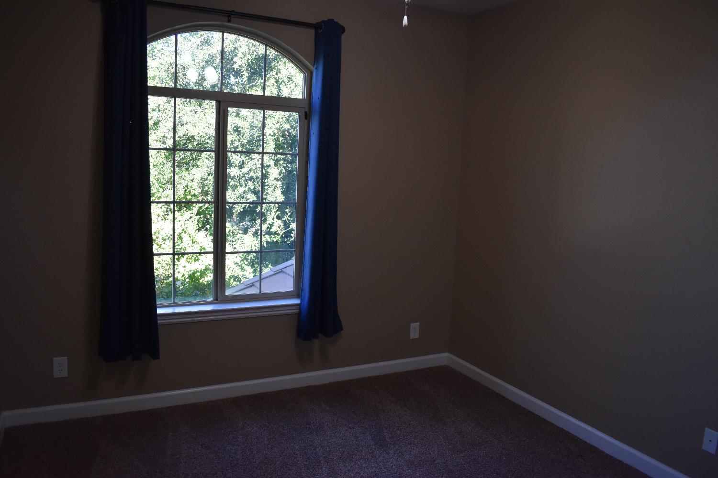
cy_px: 239
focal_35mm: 27
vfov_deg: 47.9
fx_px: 538
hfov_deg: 67.4
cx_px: 359
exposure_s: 1/250
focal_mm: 18
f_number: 3.5
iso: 800
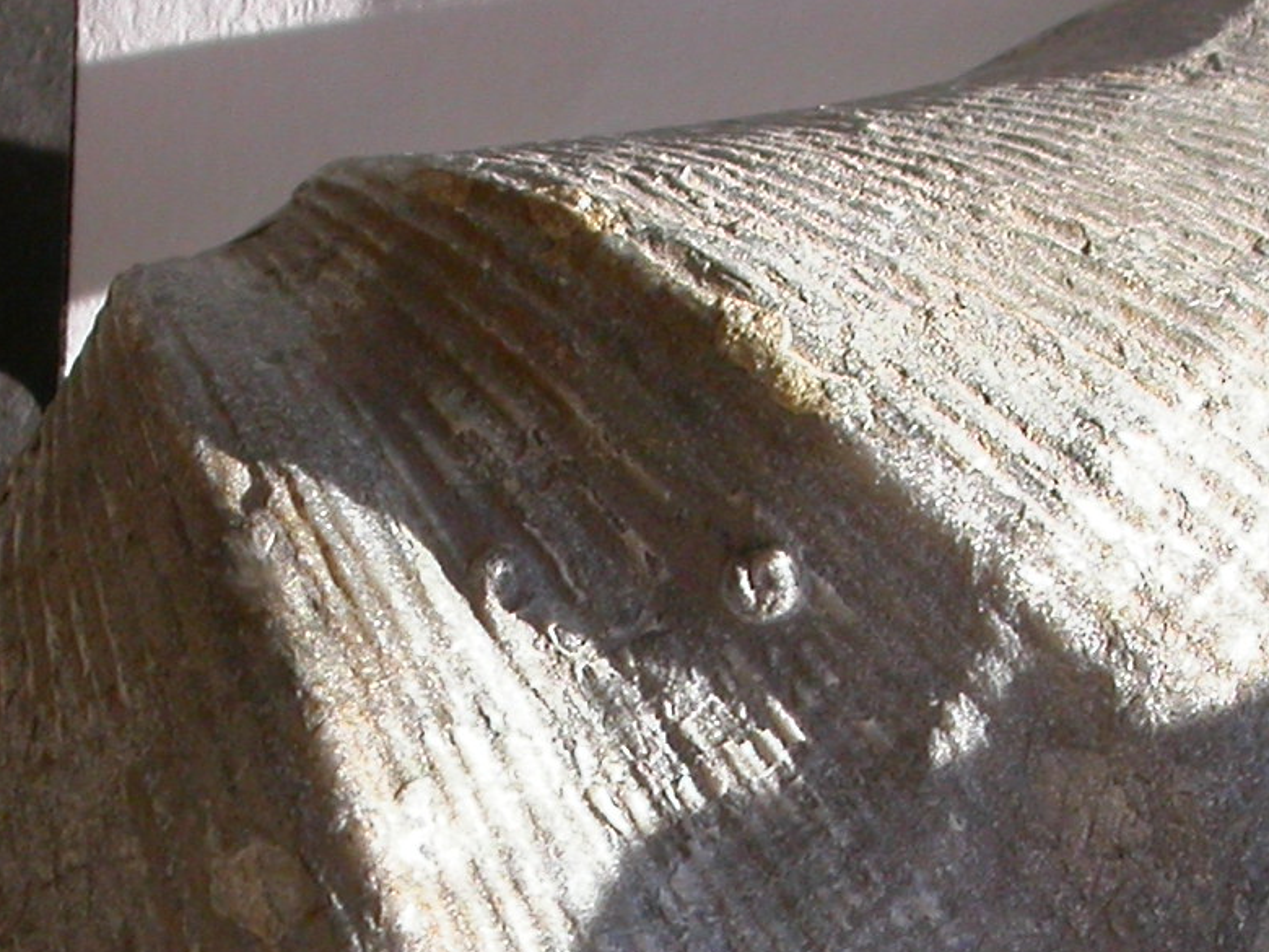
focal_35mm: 131
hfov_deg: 15.1
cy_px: 916
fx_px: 4802
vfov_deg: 11.2
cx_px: 646
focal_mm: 9.3
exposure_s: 1/143
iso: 100
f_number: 5.6
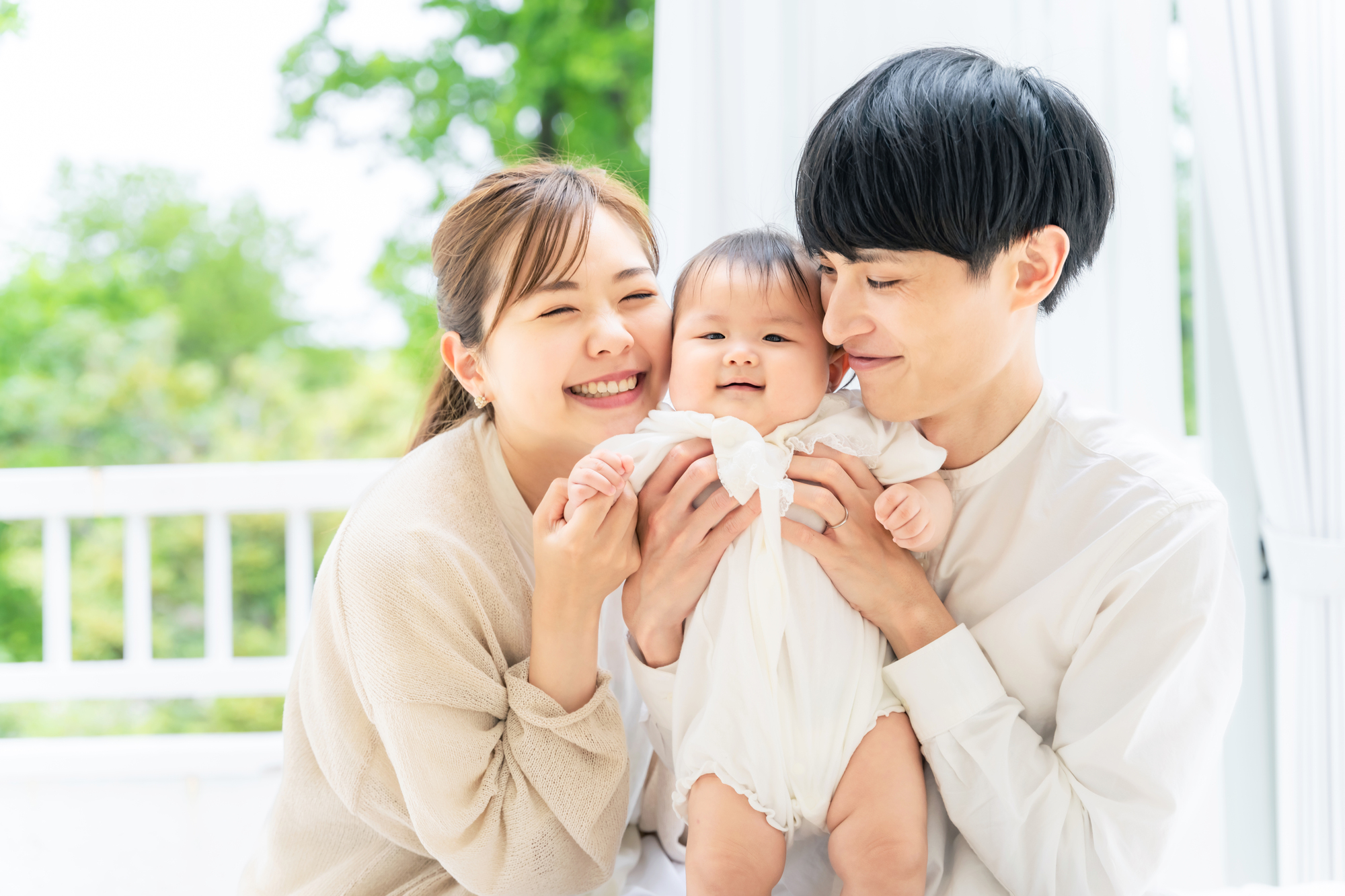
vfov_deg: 23.4
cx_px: 672
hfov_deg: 34.5
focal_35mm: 58
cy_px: 448
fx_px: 2163
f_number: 3.2
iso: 200
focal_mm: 57.9
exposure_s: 1/160
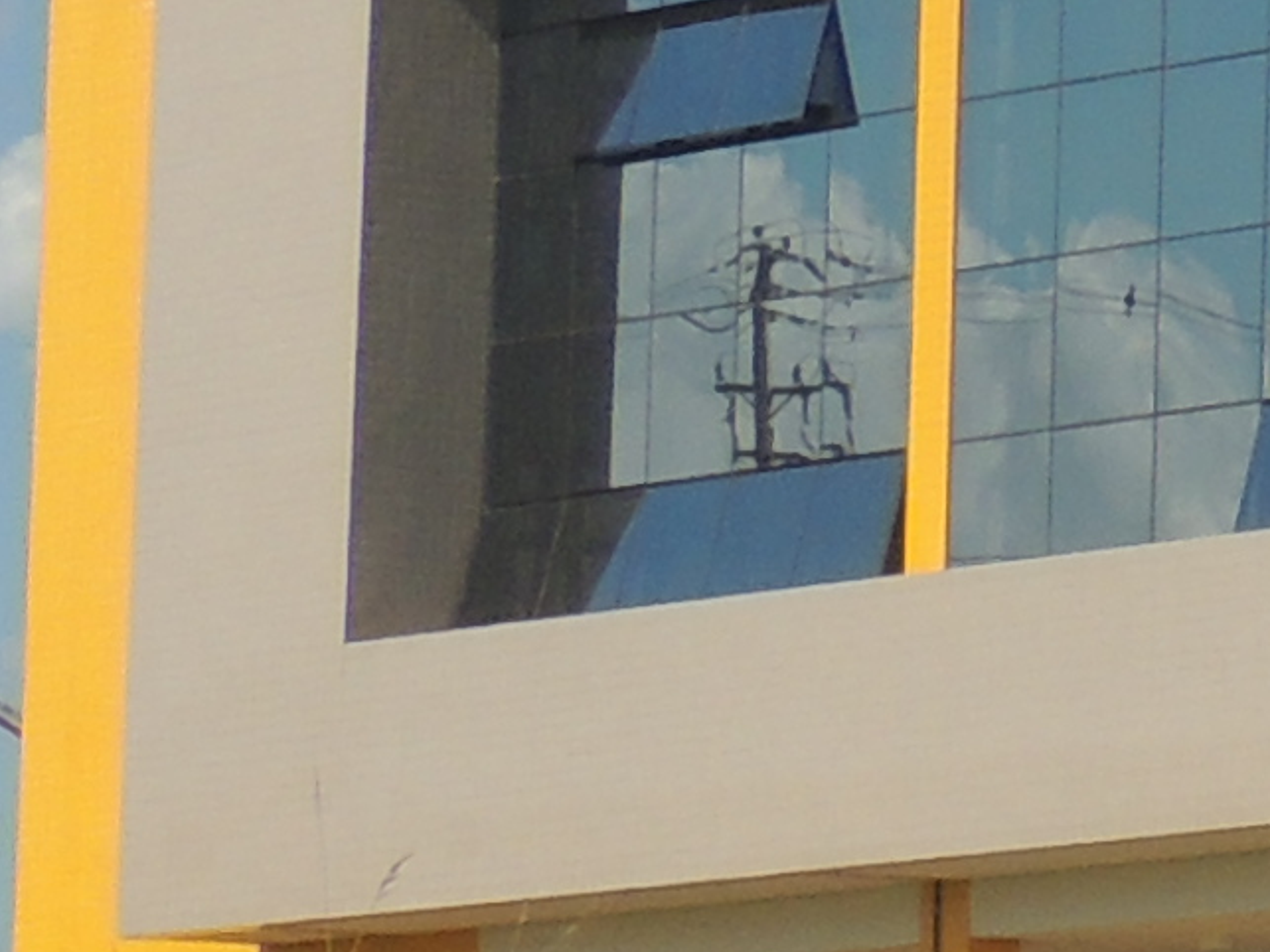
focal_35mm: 308
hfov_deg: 5.9
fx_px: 11298
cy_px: -634
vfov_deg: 4.8
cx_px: 4124
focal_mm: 7.6
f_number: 3.8
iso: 100
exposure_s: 1/1250
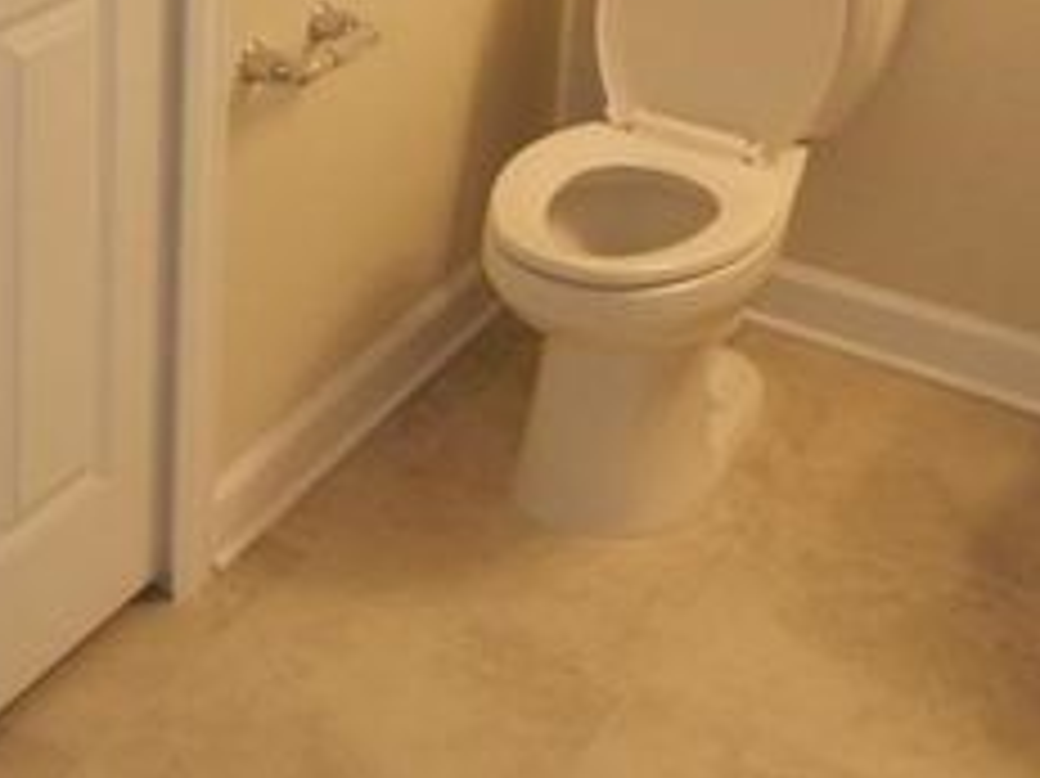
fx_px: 2012
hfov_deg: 28.9
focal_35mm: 67
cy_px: -184
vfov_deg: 20.3
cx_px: 412
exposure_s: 1/50
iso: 125
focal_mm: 4
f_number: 3
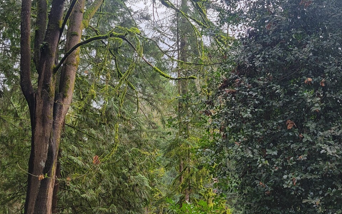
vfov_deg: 27.9
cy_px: 81
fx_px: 429
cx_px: 188
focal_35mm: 46
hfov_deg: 43.4
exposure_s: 1/239
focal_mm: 5.4
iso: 40
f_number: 1.8
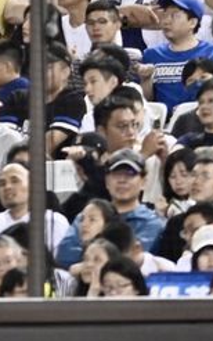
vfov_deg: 1.3
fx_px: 14760
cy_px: -125
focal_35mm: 1591
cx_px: -299
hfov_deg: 0.8
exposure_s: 1/1000
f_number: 2.8
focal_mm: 300
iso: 2500
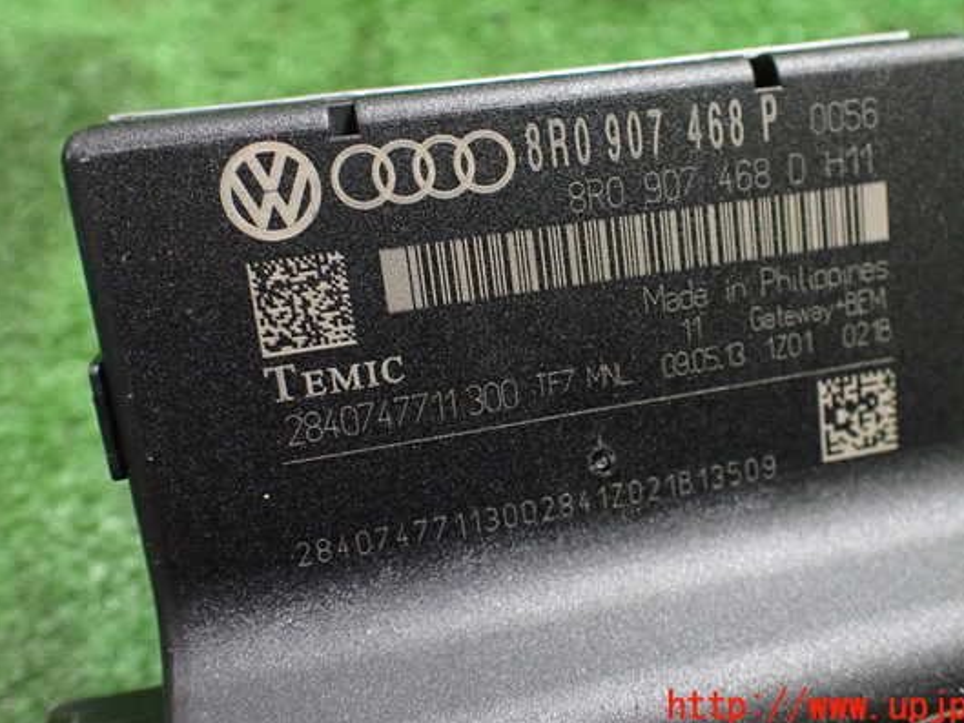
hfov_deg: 53.8
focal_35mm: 34
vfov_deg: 41.7
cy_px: 321
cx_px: 532
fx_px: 947
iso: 800
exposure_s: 1/50
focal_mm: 5.4
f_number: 2.3
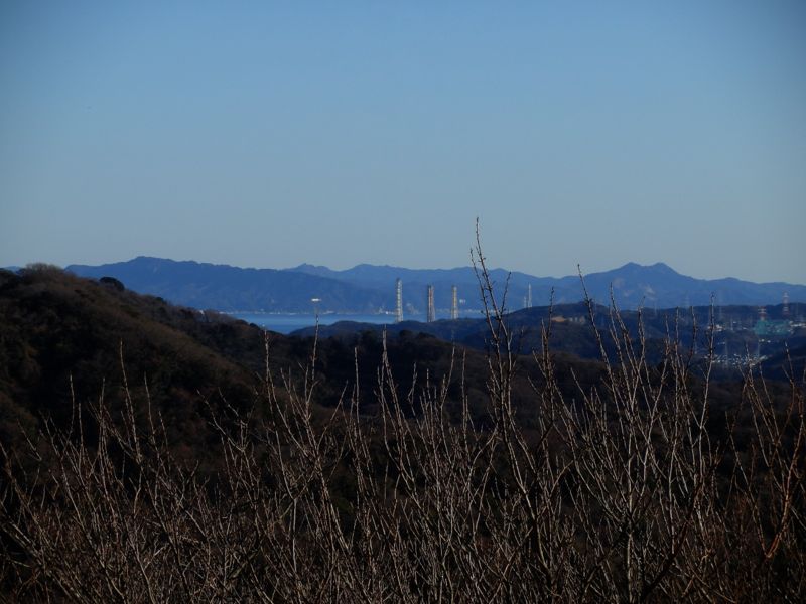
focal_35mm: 198
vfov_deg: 7.5
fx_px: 4610
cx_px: 403
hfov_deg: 10.0
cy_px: 302
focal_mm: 35.1
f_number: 5.8
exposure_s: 1/640
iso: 80
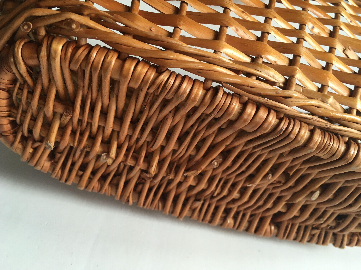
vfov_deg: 46.8
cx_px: 180
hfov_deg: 60.0
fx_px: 313
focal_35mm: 30
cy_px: 136
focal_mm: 4.15
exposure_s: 1/33
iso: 64
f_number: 2.2
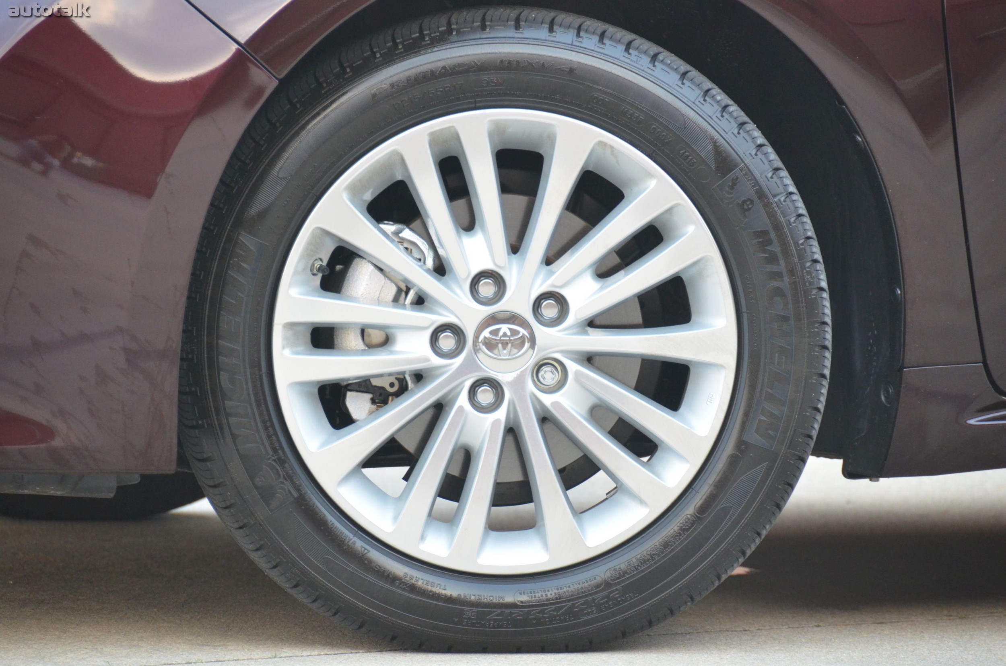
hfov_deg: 6.9
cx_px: 503
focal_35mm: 300
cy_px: 333
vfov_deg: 4.6
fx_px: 8366
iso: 1600
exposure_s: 1/80
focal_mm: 200
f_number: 5.6
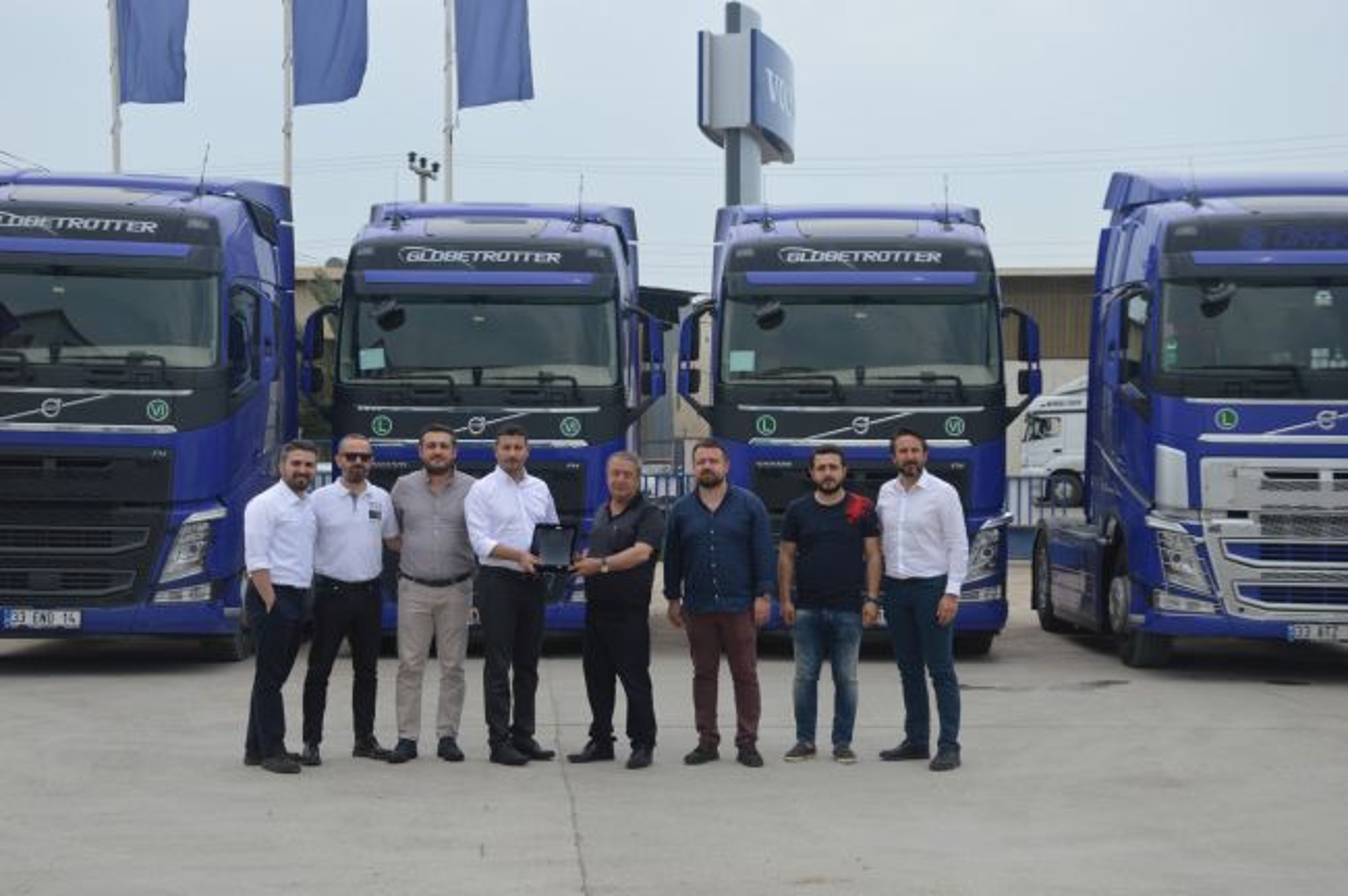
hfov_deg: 37.9
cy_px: 448
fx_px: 1964
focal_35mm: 52
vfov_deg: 25.7
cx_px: 674
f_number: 6.3
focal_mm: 35
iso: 100
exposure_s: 1/160
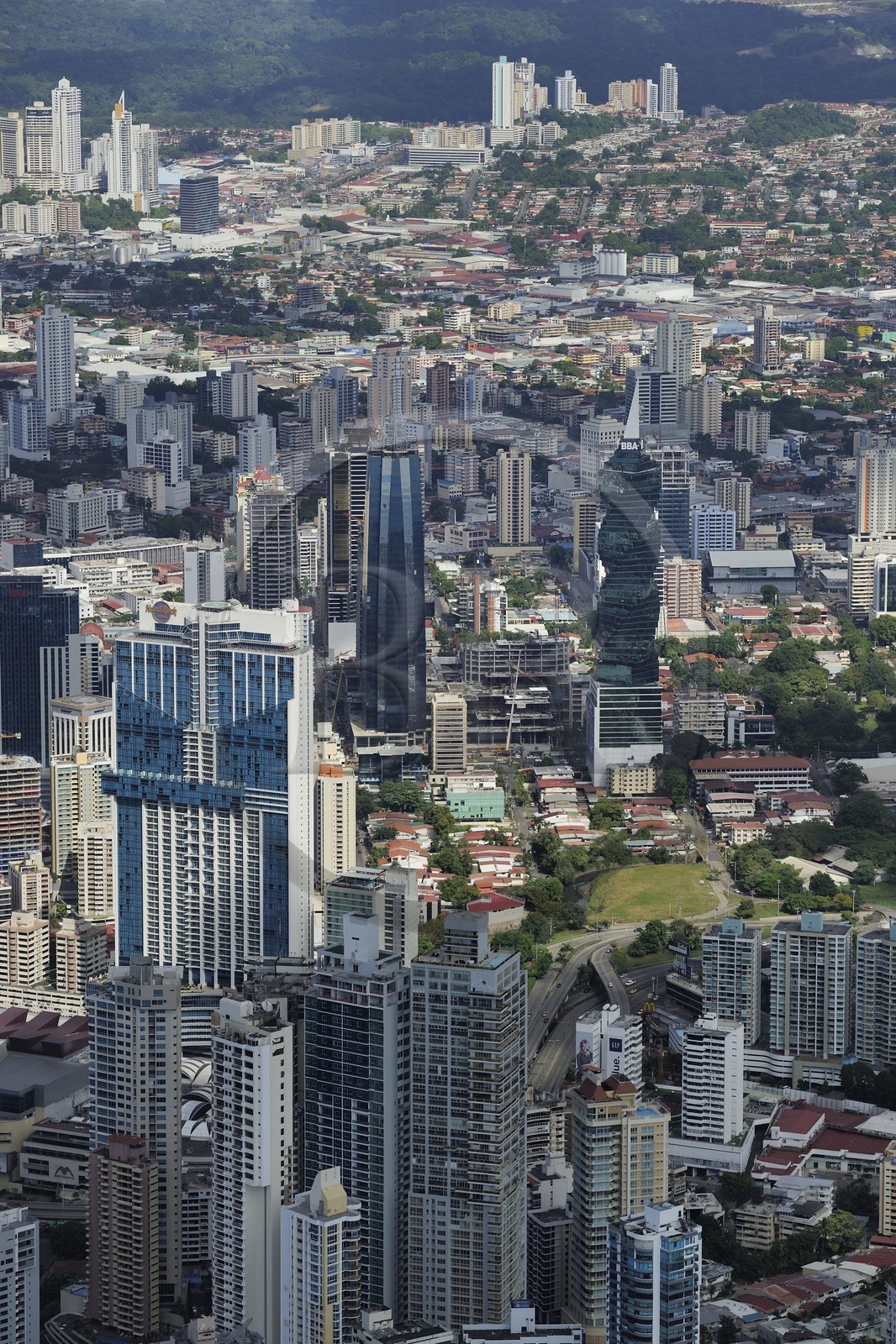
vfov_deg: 18.3
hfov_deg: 12.2
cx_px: 448
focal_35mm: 112
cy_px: 672
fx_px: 4183
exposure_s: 1/1600
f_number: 6.3
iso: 200
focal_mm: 112
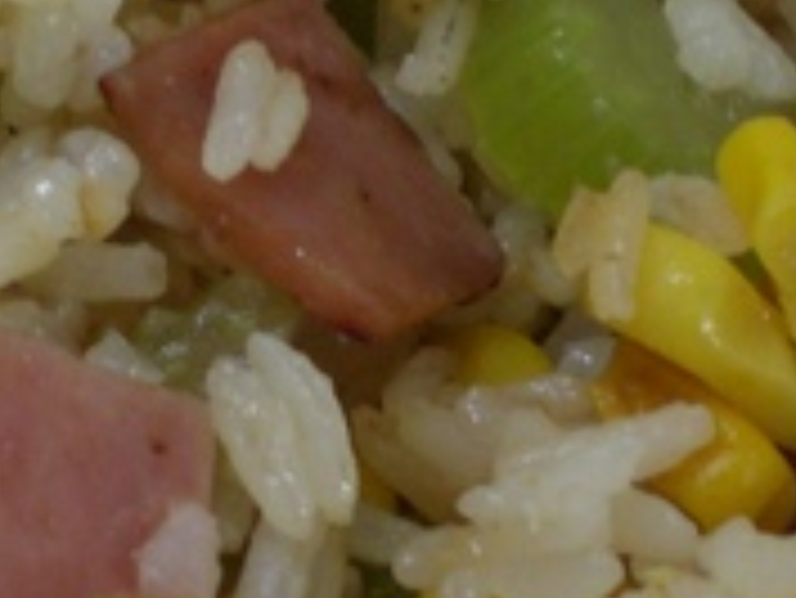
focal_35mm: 129
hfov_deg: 15.2
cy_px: 216
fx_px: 2968
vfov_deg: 11.5
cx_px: 216
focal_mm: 6.3
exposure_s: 1/20
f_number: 3.1
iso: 200
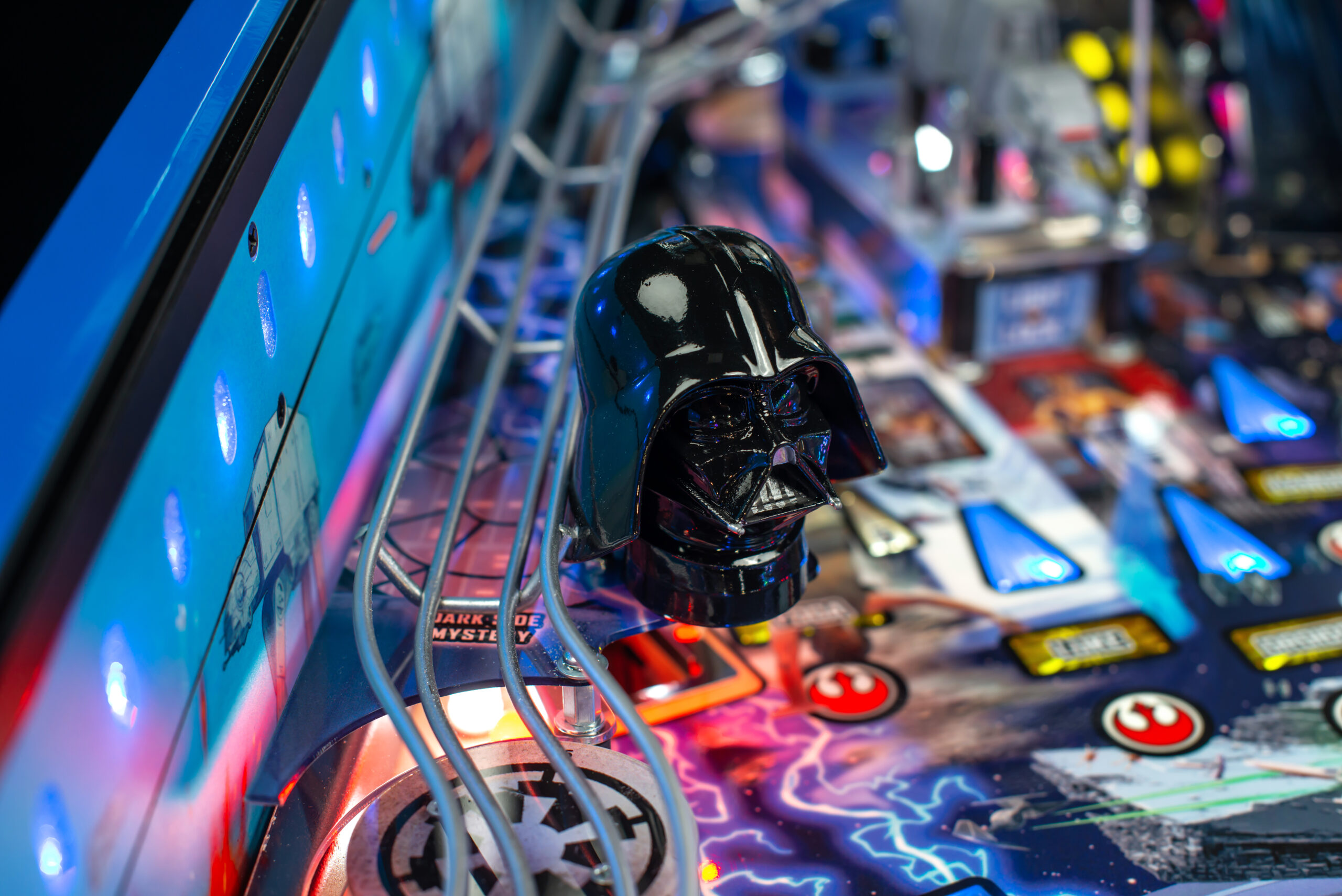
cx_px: 671
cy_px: 448
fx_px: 1865
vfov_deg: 27.0
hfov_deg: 39.6
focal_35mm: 50
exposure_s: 1/100
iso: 320
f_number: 5.6
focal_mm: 50
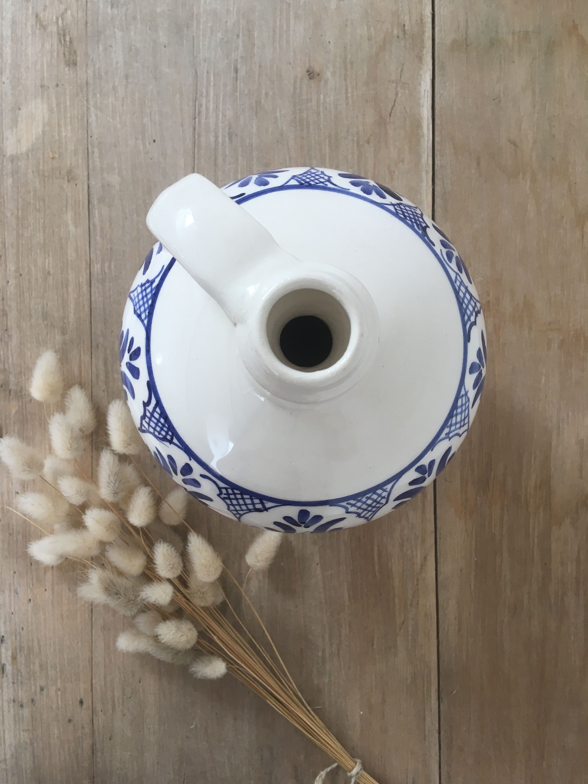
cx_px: 294
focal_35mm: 29
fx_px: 657
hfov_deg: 48.2
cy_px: 392
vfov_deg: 61.7
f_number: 2.2
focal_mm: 4.15
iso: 25
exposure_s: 1/33
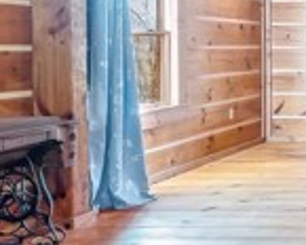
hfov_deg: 21.7
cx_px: 528
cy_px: 50
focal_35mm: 62
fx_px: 561
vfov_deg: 24.2
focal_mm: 16
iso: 2000
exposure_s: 1/4
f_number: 8
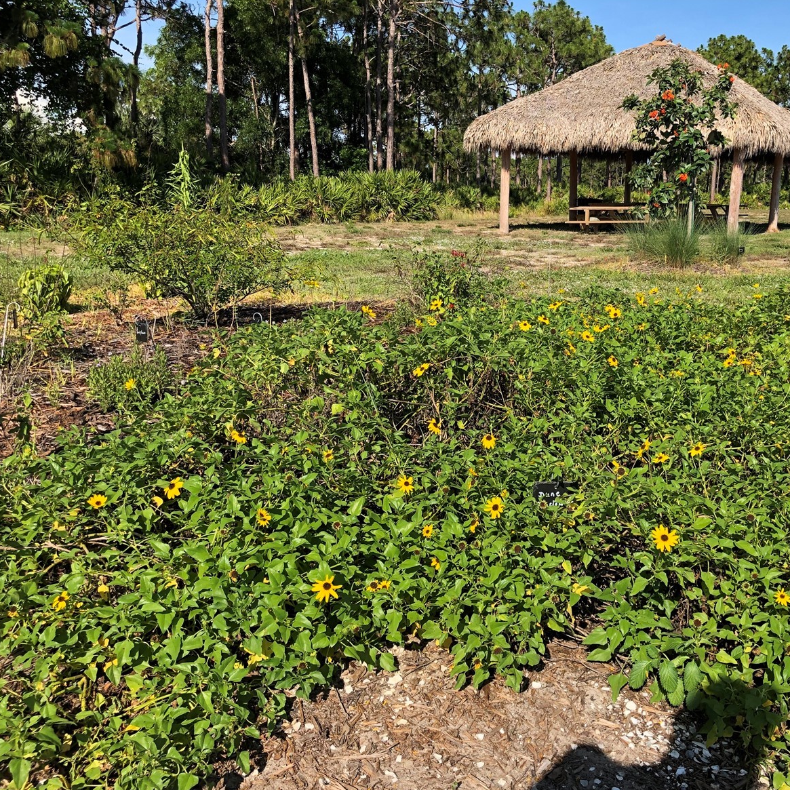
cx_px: 522
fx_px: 878
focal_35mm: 34
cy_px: 400
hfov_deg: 47.7
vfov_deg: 48.4
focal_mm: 3.99
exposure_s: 1/1372
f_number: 1.8
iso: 20
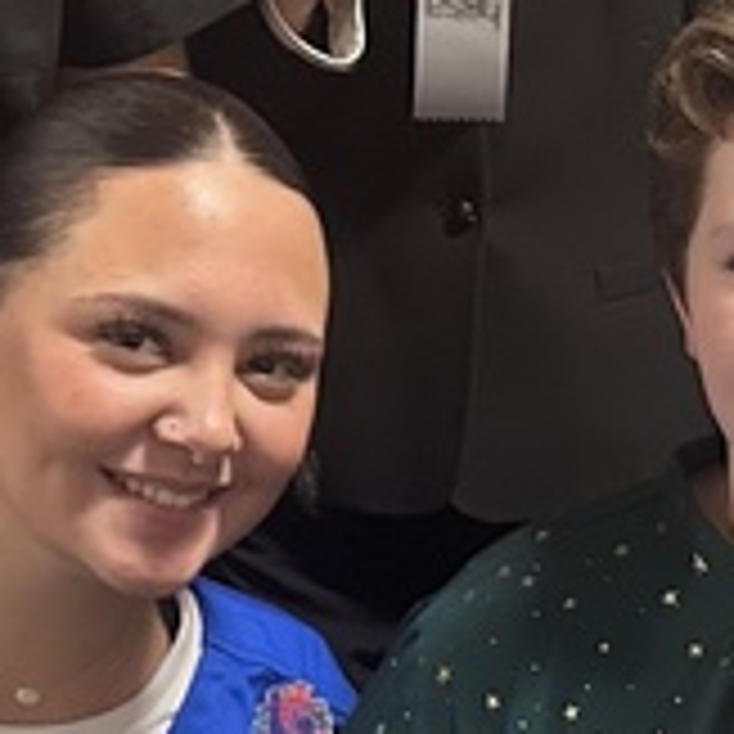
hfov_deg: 13.2
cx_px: 811
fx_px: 3119
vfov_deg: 13.4
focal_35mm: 130
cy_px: 257
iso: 640
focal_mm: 6.86
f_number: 1.78
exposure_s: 1/60
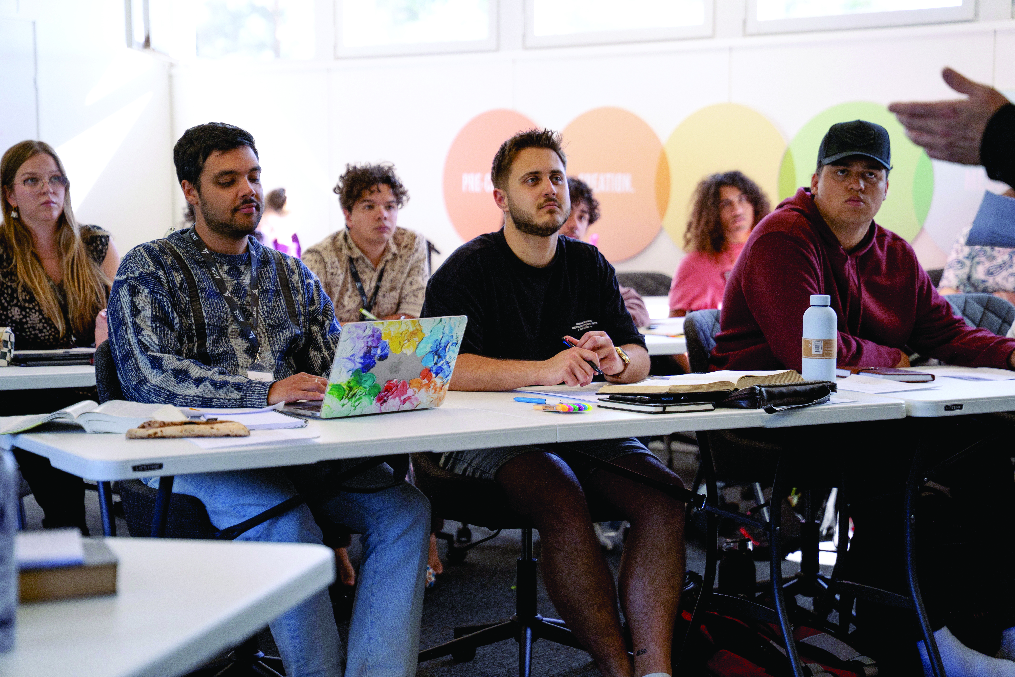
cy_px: 338
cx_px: 508
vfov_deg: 19.5
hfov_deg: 28.8
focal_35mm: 70
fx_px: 1973
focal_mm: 70
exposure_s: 1/500
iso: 400
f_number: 2.8
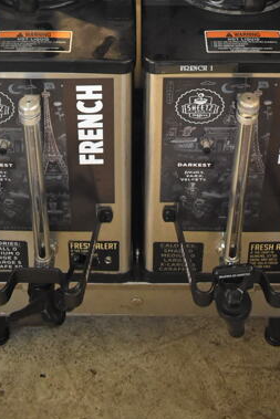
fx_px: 758
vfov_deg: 28.0
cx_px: 131
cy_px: -53
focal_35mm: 65
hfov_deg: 20.9
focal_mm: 18
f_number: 3.5
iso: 2500
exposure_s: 1/30
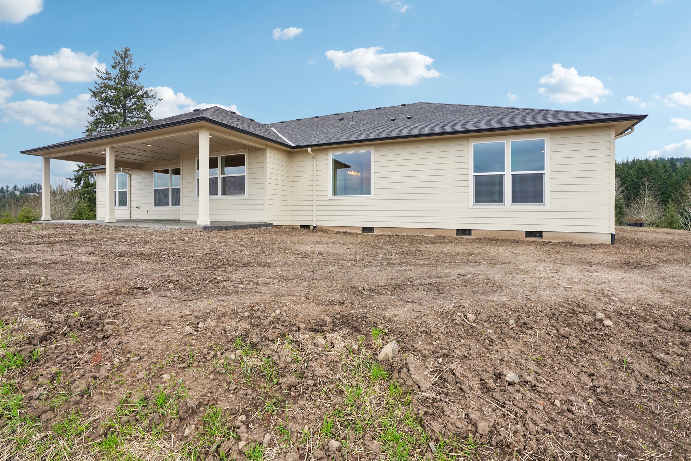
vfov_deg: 73.7
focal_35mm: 16
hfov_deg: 96.7
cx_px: 346
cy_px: 230
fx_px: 307
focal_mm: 16
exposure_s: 1/250
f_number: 8
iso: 400
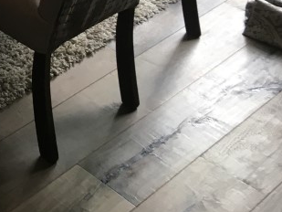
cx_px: -160
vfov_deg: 14.2
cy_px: -128
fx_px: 782
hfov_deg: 17.9
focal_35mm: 96
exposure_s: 1/33
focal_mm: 4.15
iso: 80
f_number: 2.2
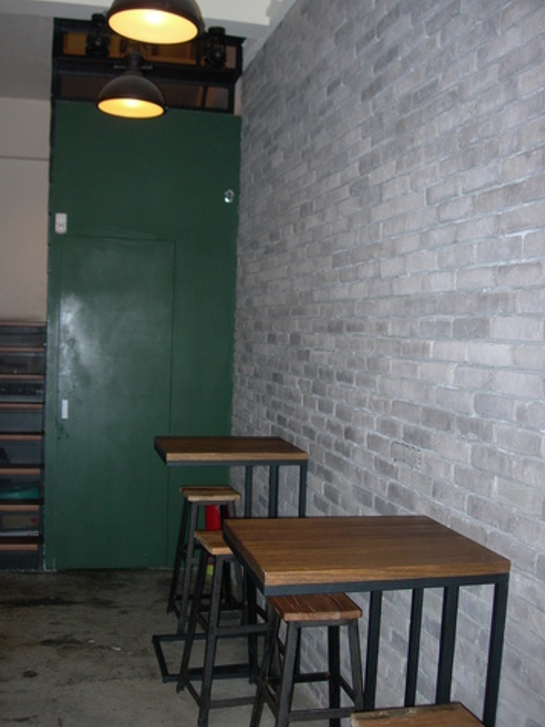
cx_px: 263
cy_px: 349
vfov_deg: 46.8
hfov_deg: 35.9
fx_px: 840
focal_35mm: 40
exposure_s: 1/60.1
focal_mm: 7.8
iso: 101
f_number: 2.8
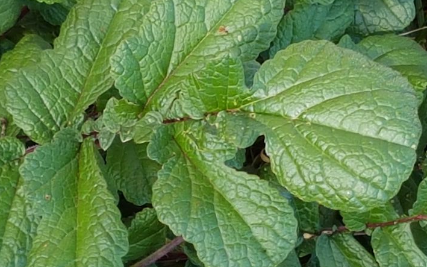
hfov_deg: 66.5
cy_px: 120
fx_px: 326
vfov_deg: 44.5
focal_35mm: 28
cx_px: 214
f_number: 1.7
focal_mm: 4.2
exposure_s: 1/297
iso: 40
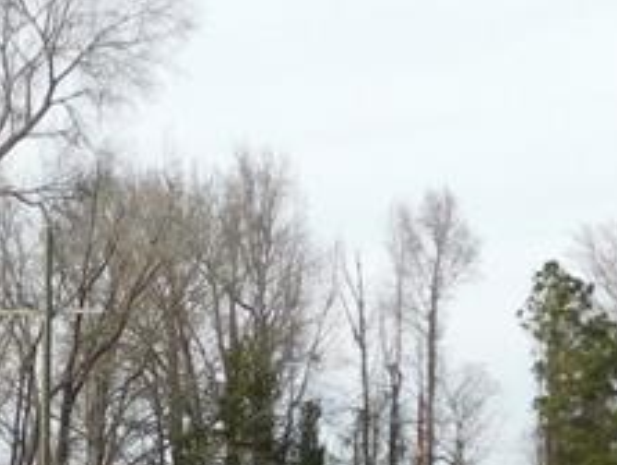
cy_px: 396
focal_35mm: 165
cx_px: 83
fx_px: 2946
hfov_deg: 11.9
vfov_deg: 9.0
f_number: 3.5
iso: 125
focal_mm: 6.3
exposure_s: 1/500
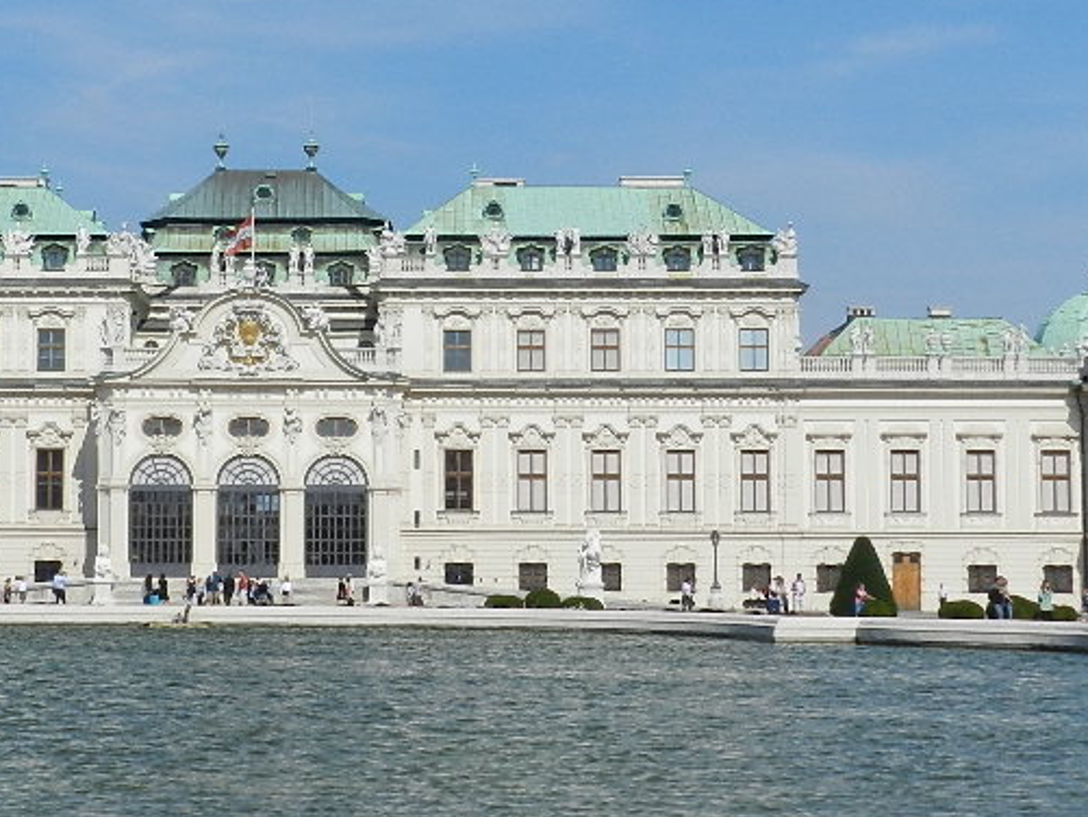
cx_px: 282
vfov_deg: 15.7
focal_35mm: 94
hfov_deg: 20.7
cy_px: 298
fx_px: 2955
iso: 160
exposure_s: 1/1000
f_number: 5.6
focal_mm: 8.1
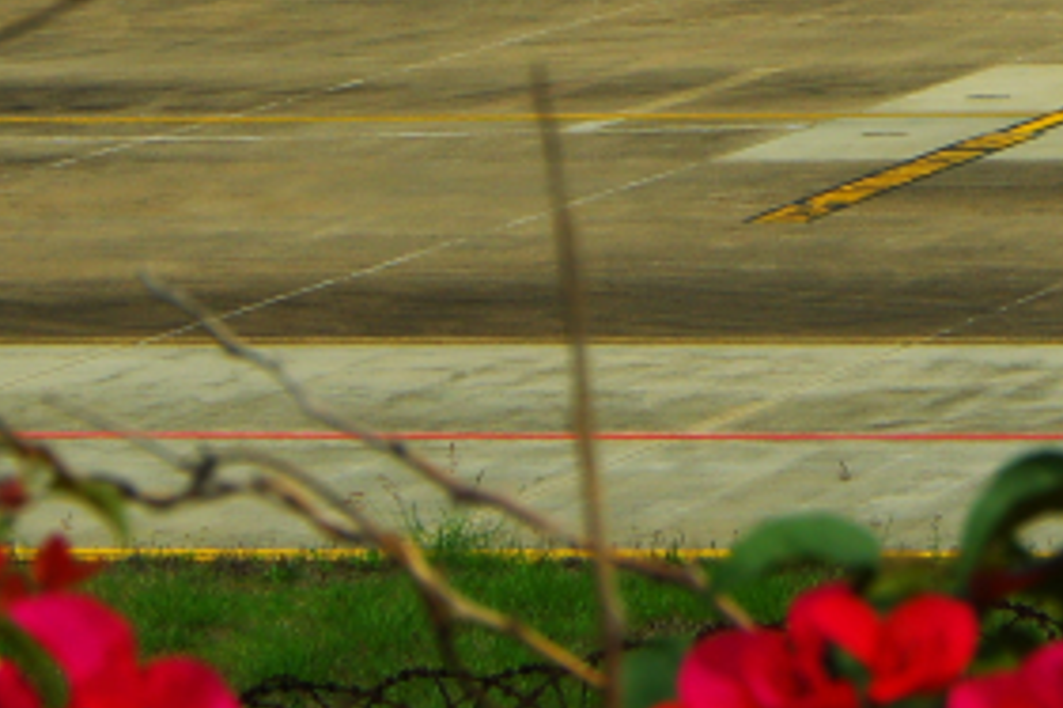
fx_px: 12600
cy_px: -483
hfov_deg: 4.8
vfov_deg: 3.2
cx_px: 1411
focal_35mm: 427
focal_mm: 78
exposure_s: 1/320
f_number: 16
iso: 200
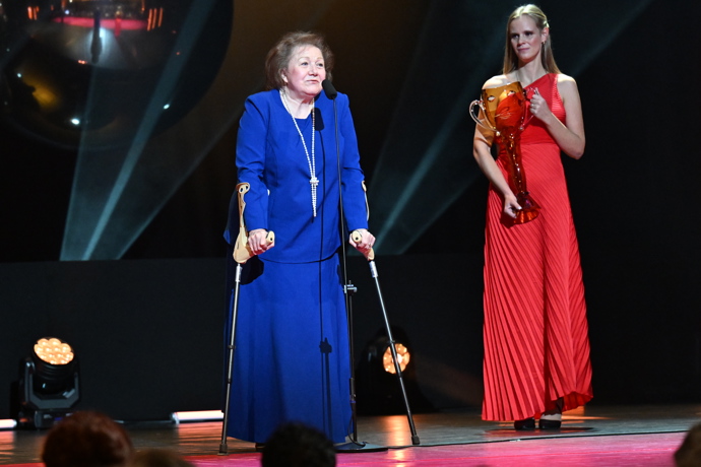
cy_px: 234
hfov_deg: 10.2
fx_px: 3933
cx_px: 350
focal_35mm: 202
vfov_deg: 6.8
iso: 5000
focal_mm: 135
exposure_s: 1/320
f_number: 4
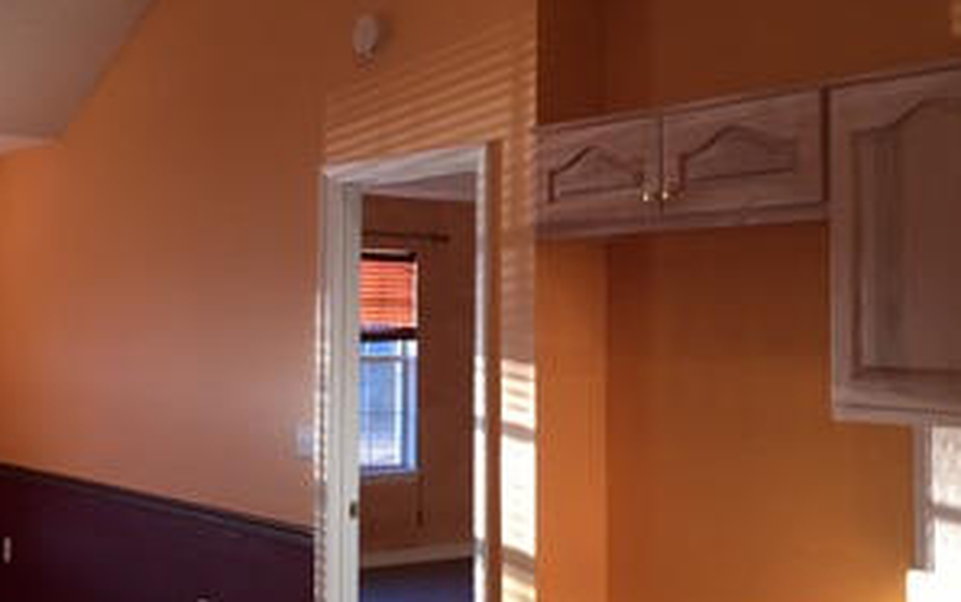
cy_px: 278
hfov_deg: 38.0
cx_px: 379
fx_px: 1389
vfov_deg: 24.4
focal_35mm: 53
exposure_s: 1/60
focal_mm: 4.15
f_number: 2.2
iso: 40
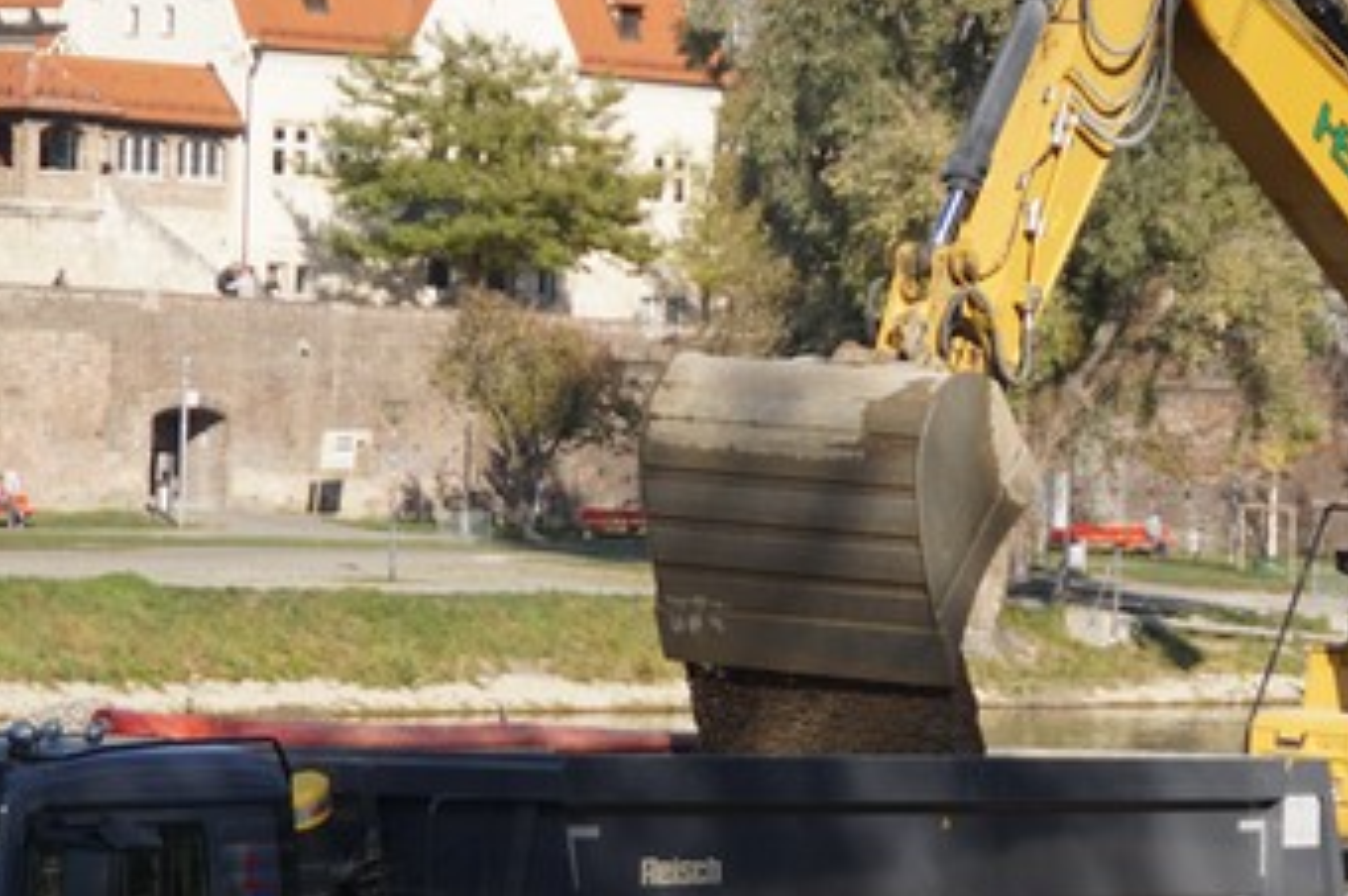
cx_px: 924
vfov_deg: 6.5
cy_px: 573
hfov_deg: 9.7
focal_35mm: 212
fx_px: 7930
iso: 125
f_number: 5
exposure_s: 1/640
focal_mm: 60
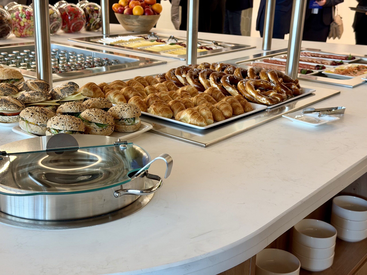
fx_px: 509
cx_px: 184
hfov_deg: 39.7
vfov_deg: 30.3
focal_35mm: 48
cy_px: 138
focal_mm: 6.76
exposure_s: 1/50
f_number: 1.78
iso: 64
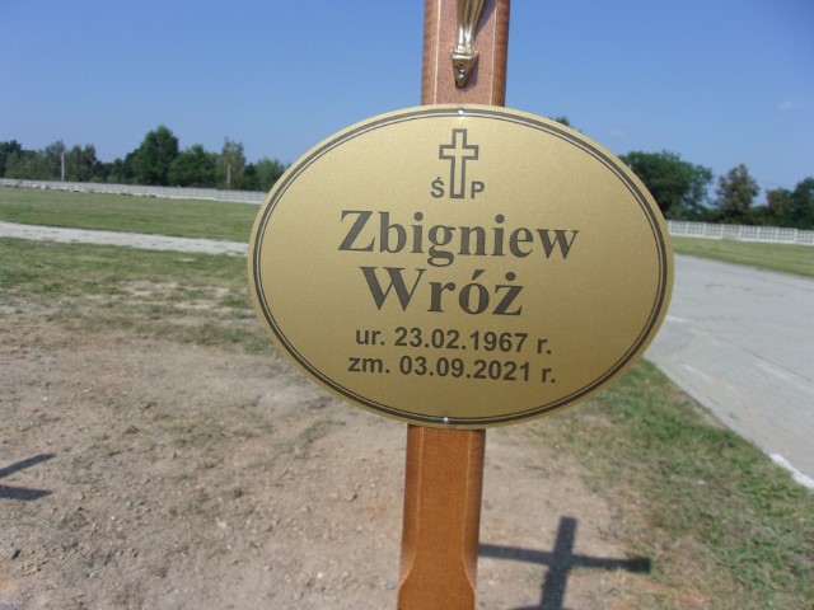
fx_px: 635
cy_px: 305
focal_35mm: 27
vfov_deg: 51.4
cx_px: 407
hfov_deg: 65.3
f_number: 10.4
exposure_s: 1/140
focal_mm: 4.9
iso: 80
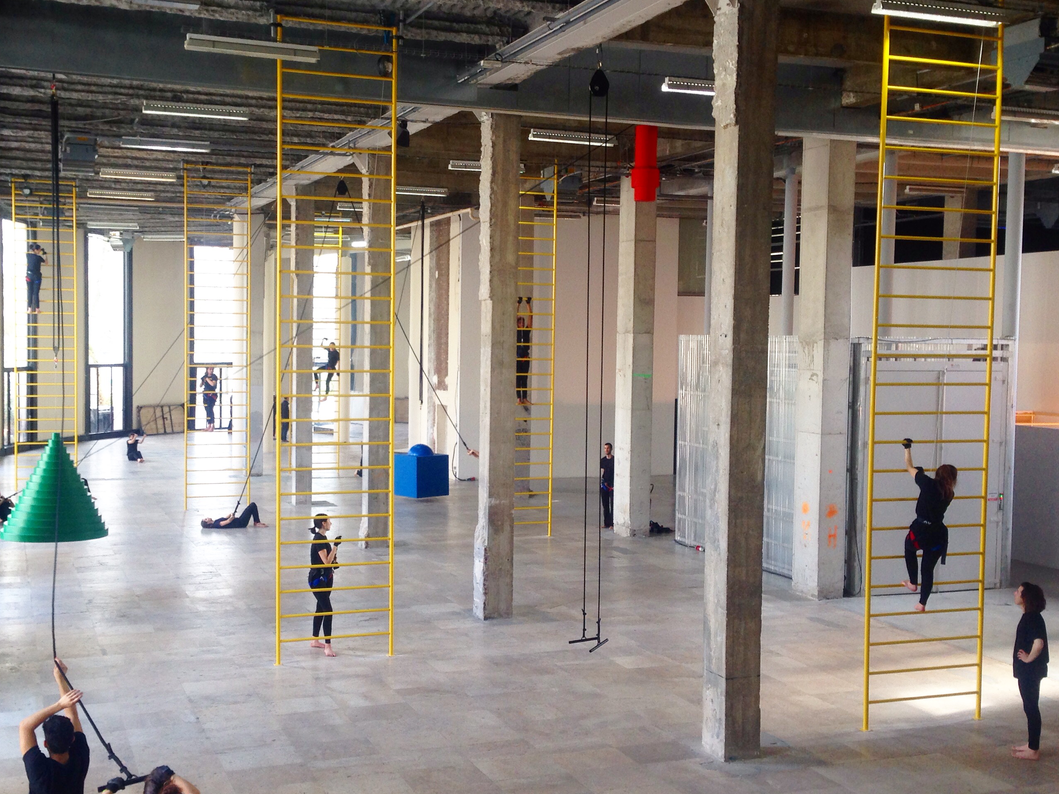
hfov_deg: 44.6
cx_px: 437
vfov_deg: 34.3
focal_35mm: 42
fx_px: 1285
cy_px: 393
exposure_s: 1/40
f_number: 2.4
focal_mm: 4.12
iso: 50
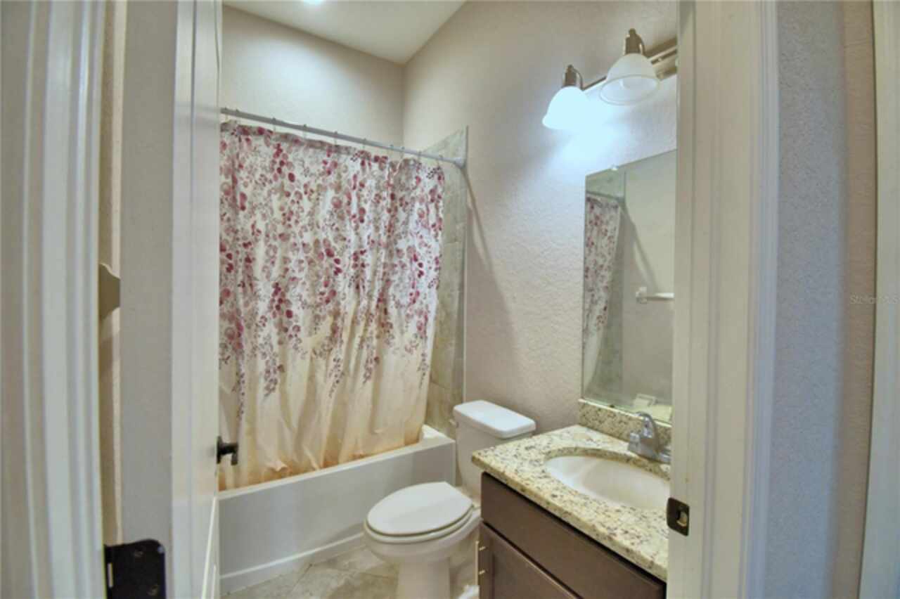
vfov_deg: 77.3
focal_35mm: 15
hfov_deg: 100.4
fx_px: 375
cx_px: 450
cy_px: 300
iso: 400
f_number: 4.5
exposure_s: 1/40
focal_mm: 10
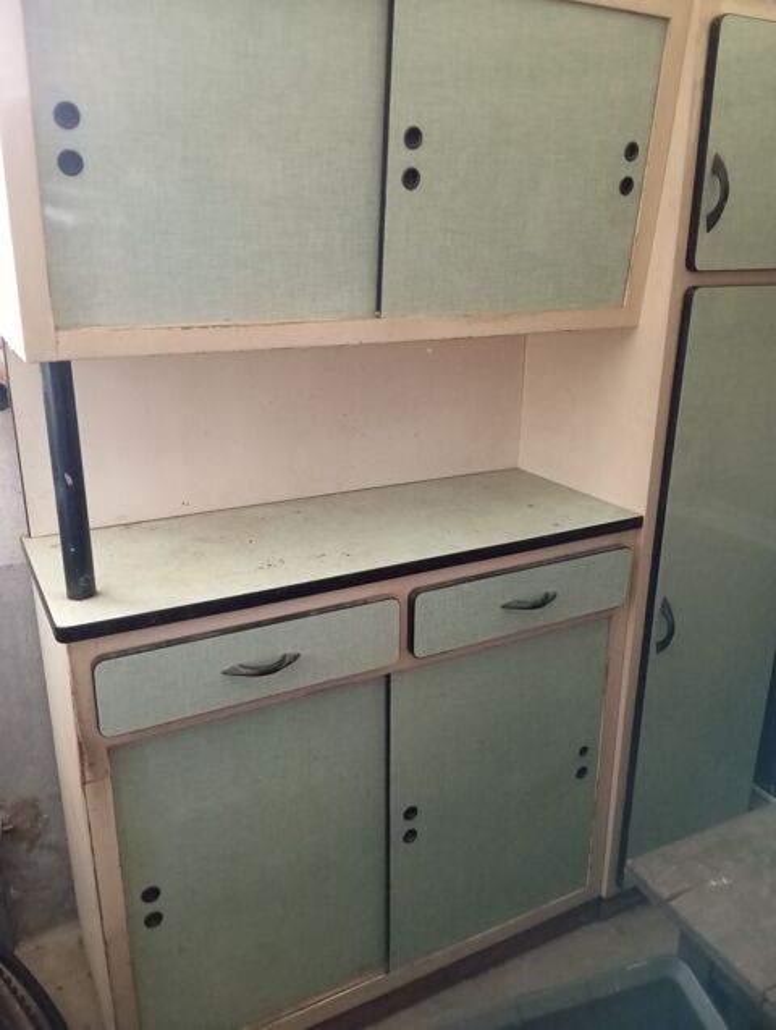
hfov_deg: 49.9
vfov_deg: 63.4
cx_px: 388
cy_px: 515
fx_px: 834
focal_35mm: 28
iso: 6900
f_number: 1.8
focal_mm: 4.22
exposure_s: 1/20
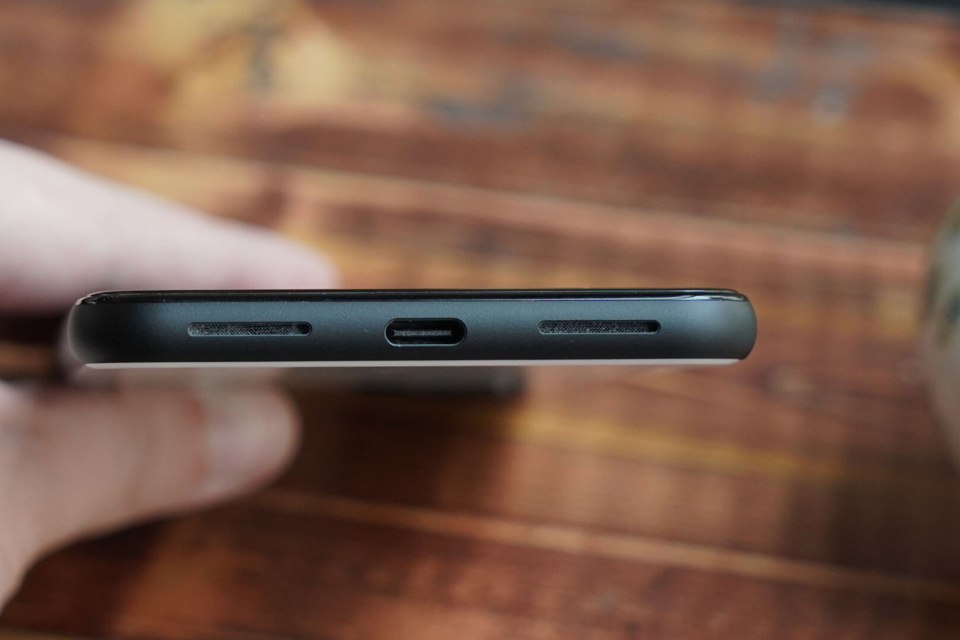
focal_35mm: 75
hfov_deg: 27.0
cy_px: 334
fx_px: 2000
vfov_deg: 18.2
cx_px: 433
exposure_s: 1/160
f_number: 6.3
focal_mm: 63
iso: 1600
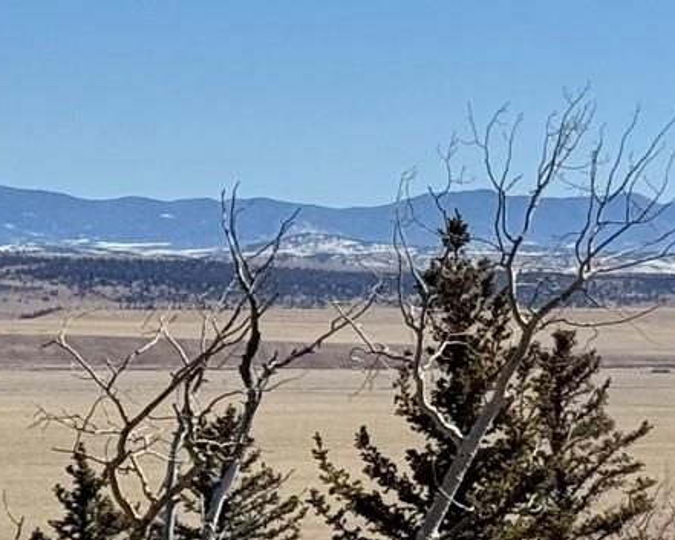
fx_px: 3397
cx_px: 1209
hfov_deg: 10.7
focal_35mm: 170
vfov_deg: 9.1
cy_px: 428
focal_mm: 6.76
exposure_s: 1/9009
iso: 80
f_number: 1.78
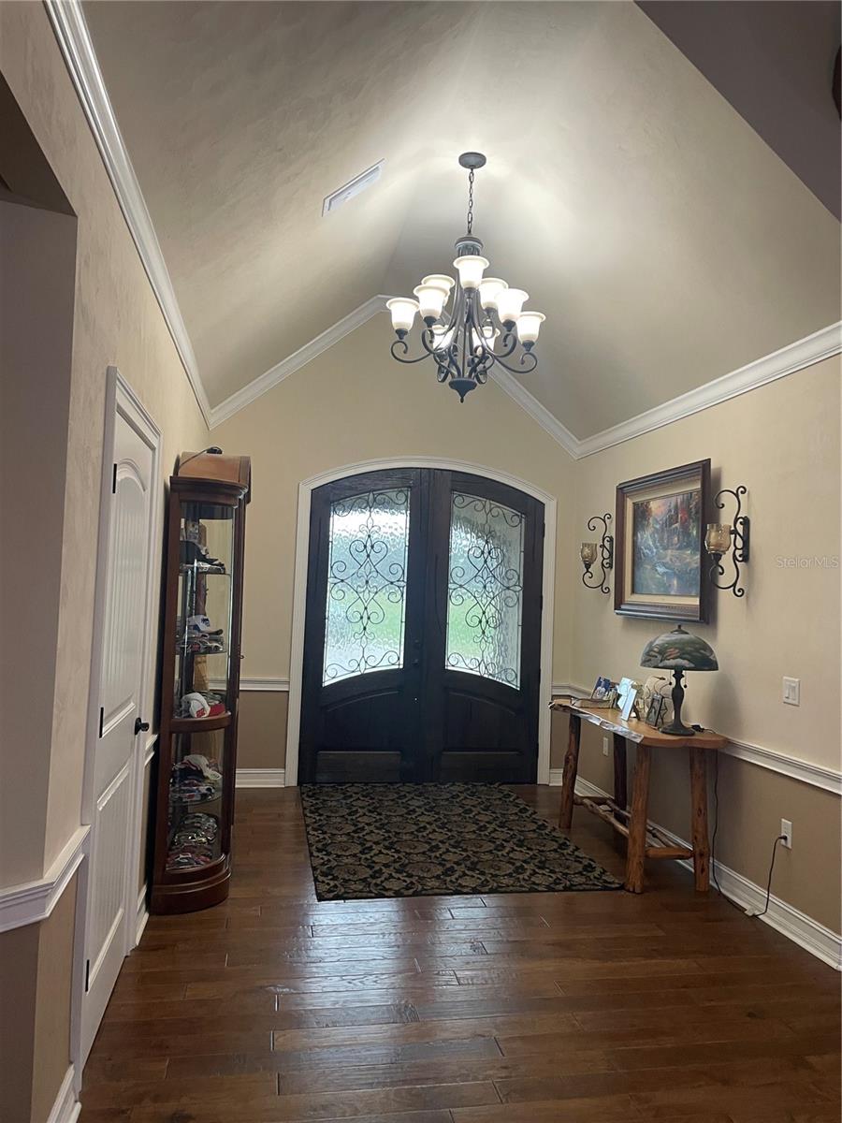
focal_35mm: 26
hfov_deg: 53.1
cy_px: 562
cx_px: 421
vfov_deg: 67.3
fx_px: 843
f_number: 1.6
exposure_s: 1/60
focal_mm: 4.2
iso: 125
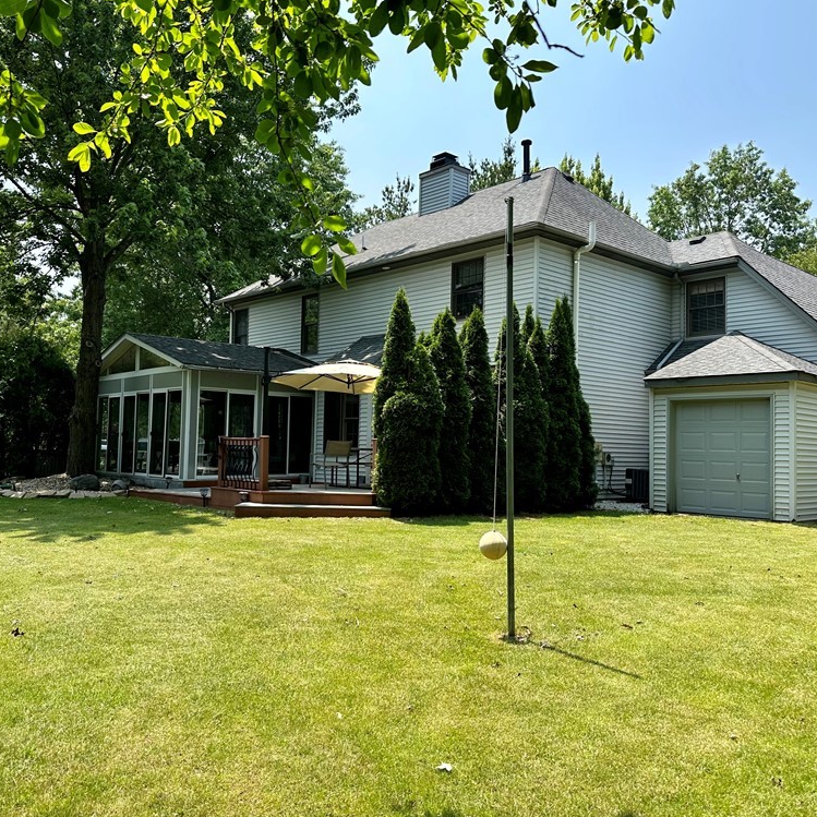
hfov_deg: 55.6
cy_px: 400
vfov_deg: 55.6
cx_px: 392
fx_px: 774
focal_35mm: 29
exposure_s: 1/2110
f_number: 1.78
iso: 80
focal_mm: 6.86
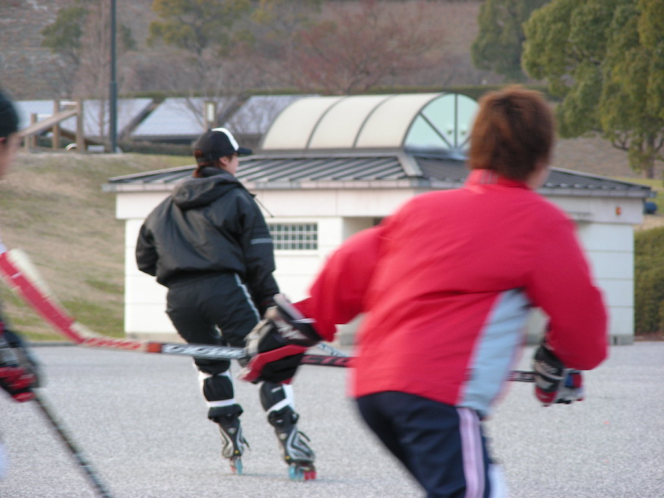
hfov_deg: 8.6
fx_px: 4412
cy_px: 249
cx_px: 332
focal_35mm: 230
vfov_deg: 6.5
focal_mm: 38.3
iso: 80
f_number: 3.5
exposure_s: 1/59.8
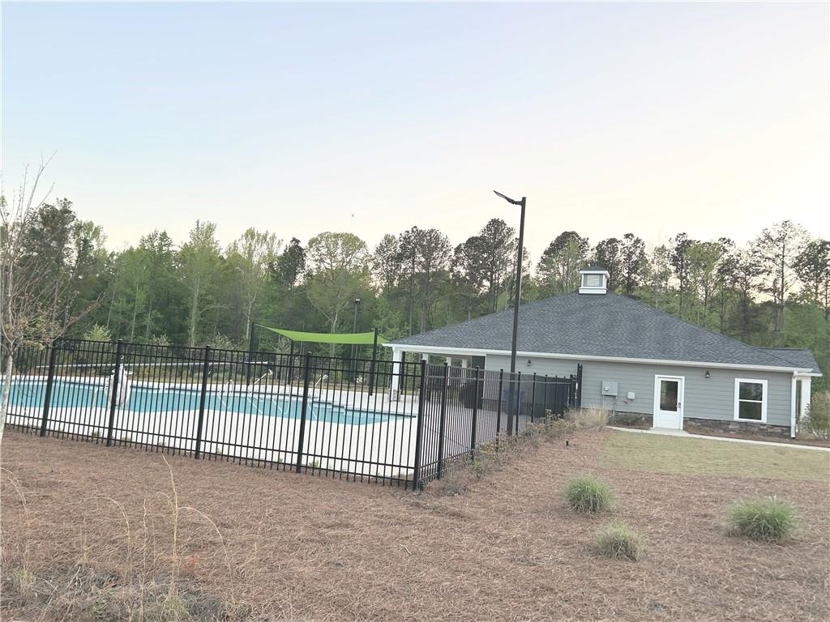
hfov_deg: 67.3
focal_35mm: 26
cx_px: 415
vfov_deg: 53.1
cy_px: 311
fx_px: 623
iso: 50
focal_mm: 5.7
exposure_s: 1/391
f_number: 1.5
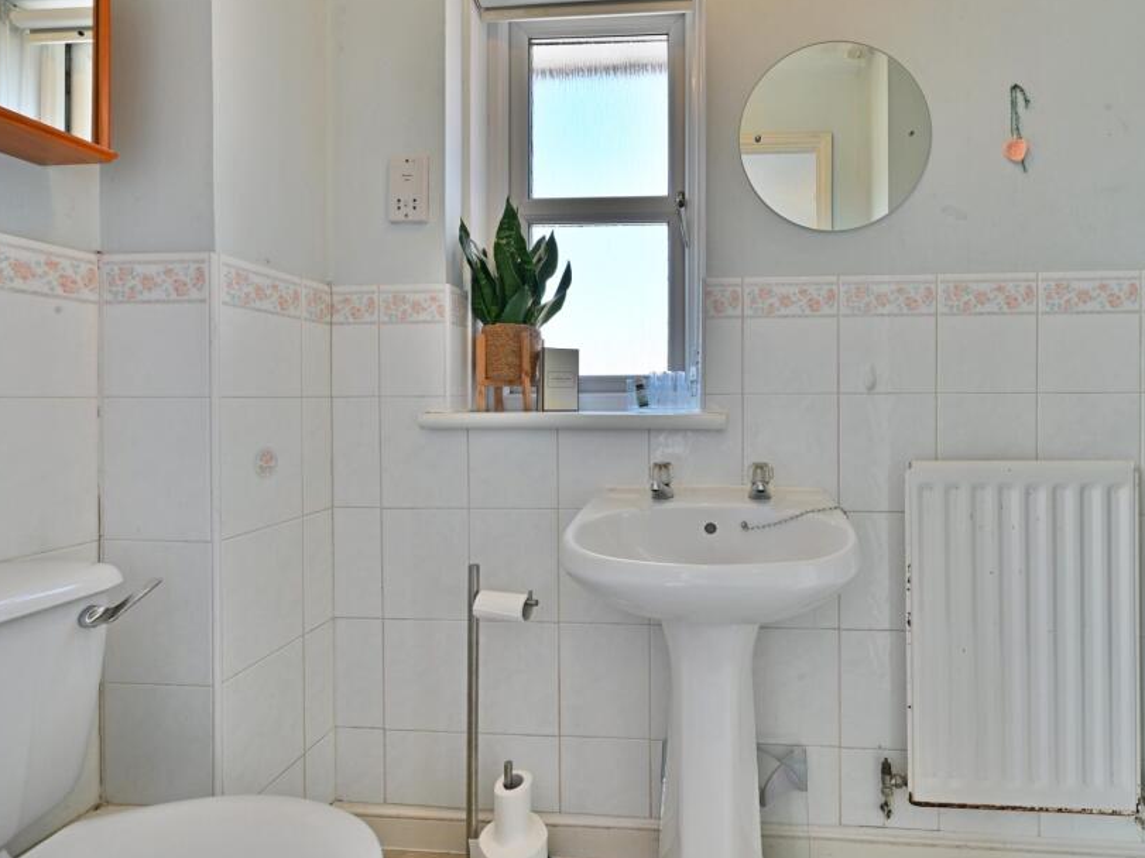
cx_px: 685
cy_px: 404
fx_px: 562
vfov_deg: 74.6
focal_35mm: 17
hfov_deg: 89.9
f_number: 13
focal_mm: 14
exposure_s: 1/10
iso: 125
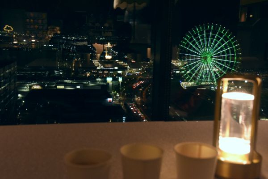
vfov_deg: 30.5
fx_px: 328
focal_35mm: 44
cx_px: 134
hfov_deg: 44.5
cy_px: 90
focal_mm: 44
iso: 10000
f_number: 10
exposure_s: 1/50
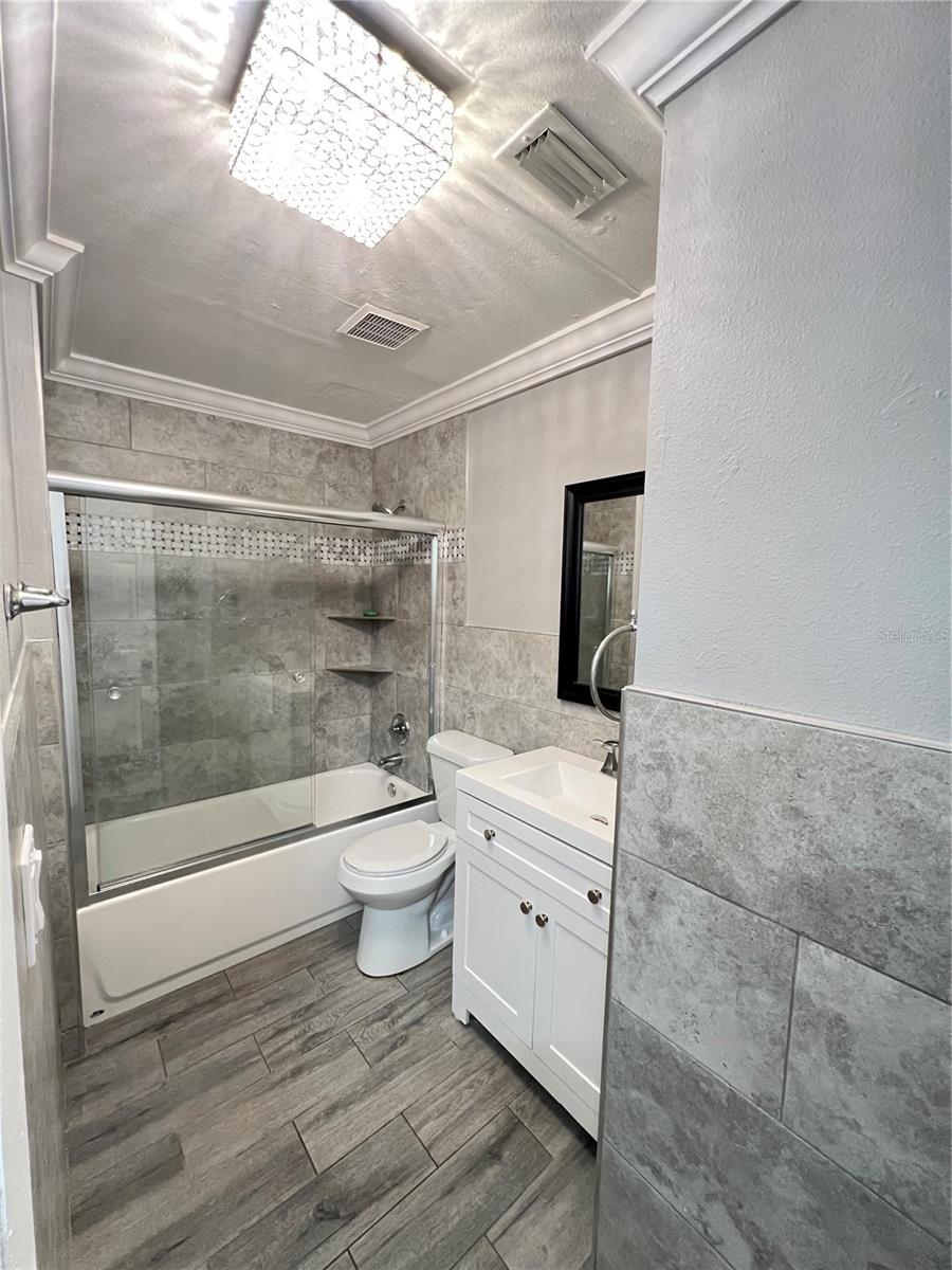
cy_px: 635
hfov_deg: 89.9
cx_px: 476
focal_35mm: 13
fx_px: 477
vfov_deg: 106.2
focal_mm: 1.57
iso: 640
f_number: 1.8
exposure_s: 1/60
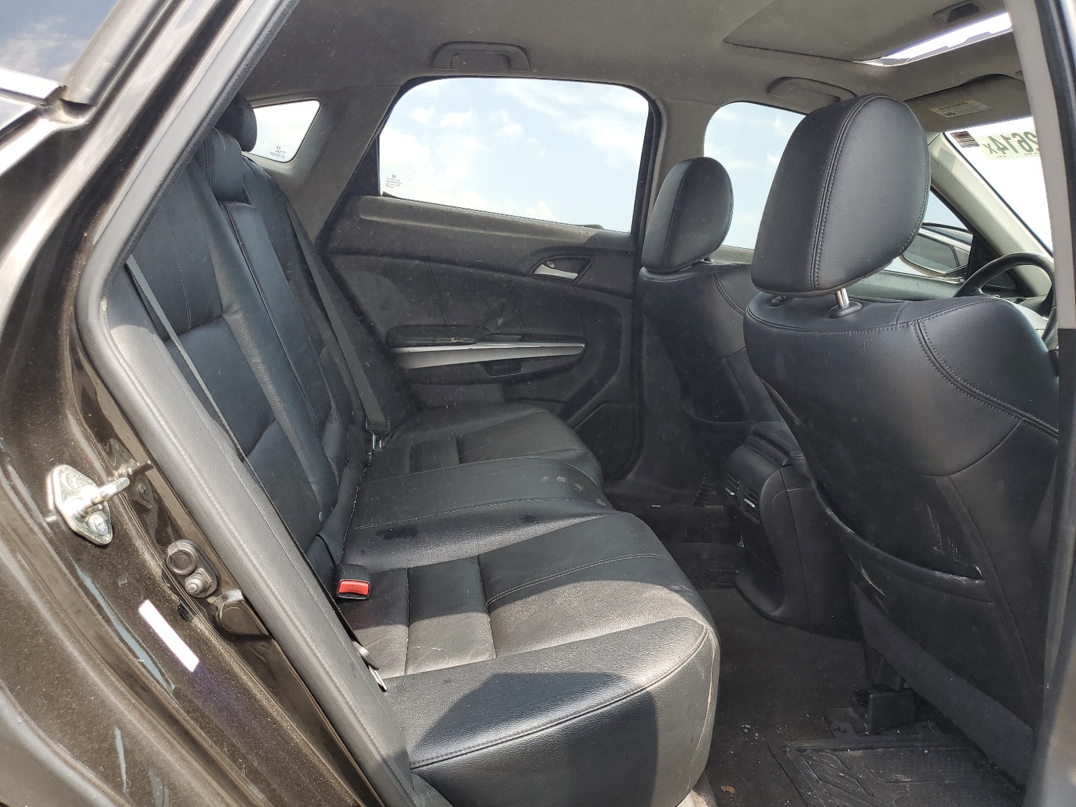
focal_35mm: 26
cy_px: 404
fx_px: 808
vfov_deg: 53.1
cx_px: 538
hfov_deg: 67.3
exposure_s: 1/345
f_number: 1.5
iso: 50
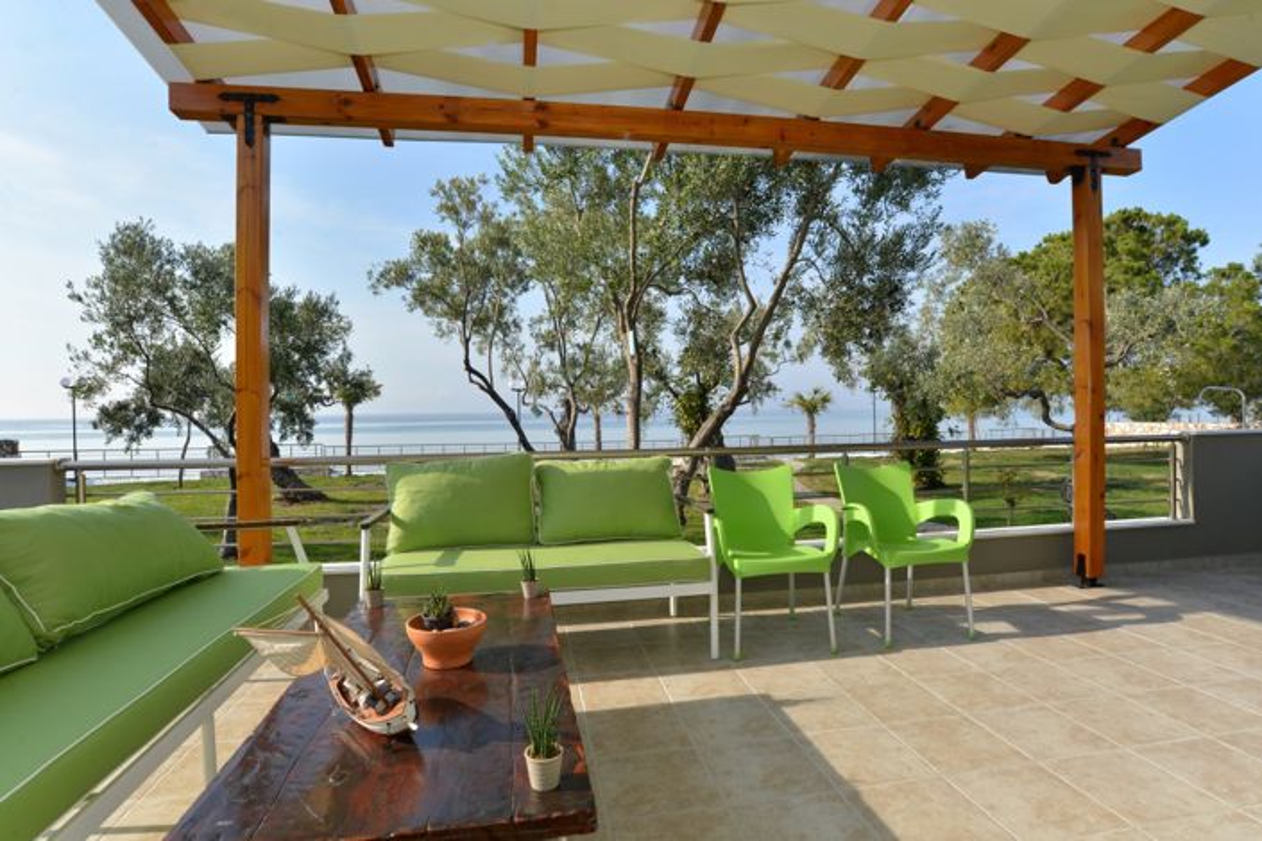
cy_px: 420
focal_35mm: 18
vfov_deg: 67.4
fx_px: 631
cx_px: 631
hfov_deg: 90.0
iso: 125
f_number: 10
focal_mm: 18
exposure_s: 1/200
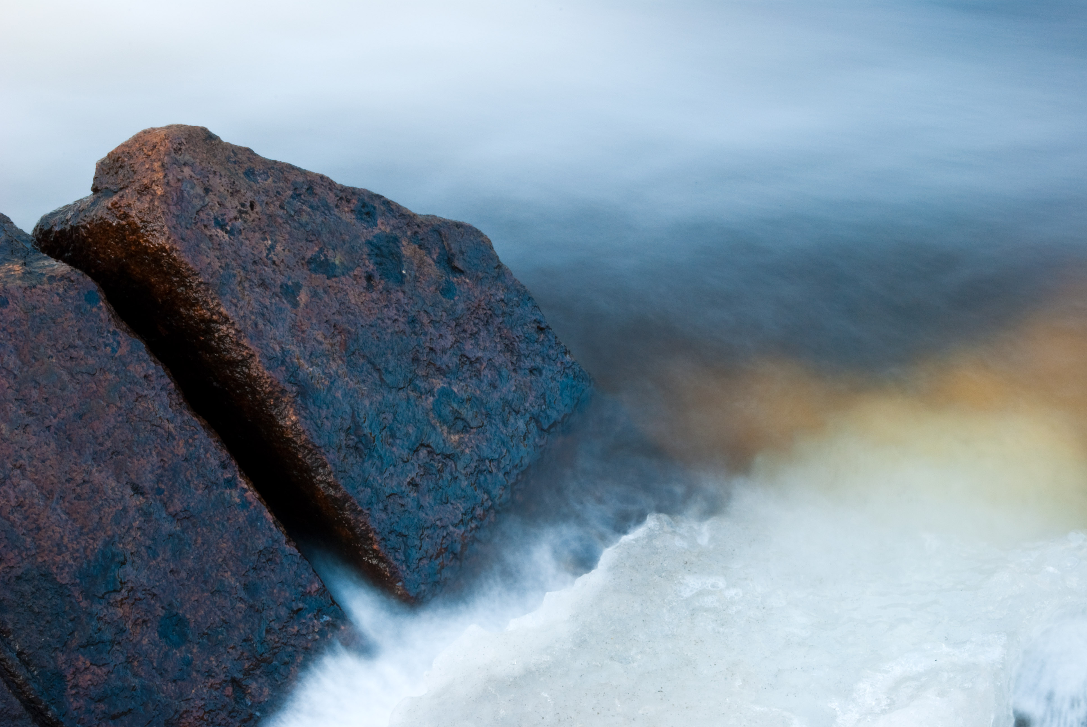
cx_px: 544
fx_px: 2494
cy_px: 364
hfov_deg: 24.6
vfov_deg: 16.6
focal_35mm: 82
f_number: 32
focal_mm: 55
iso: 100
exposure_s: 6
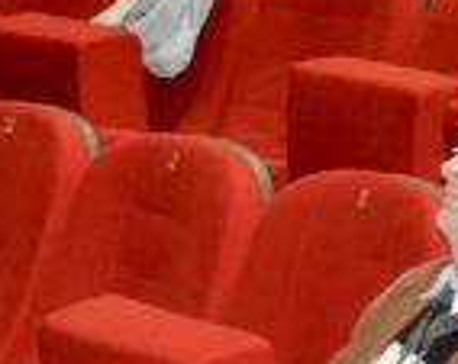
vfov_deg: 6.3
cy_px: 145
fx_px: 3291
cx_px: 268
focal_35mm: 243
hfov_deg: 8.0
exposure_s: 1/60
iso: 3200
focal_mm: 35
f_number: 4.5
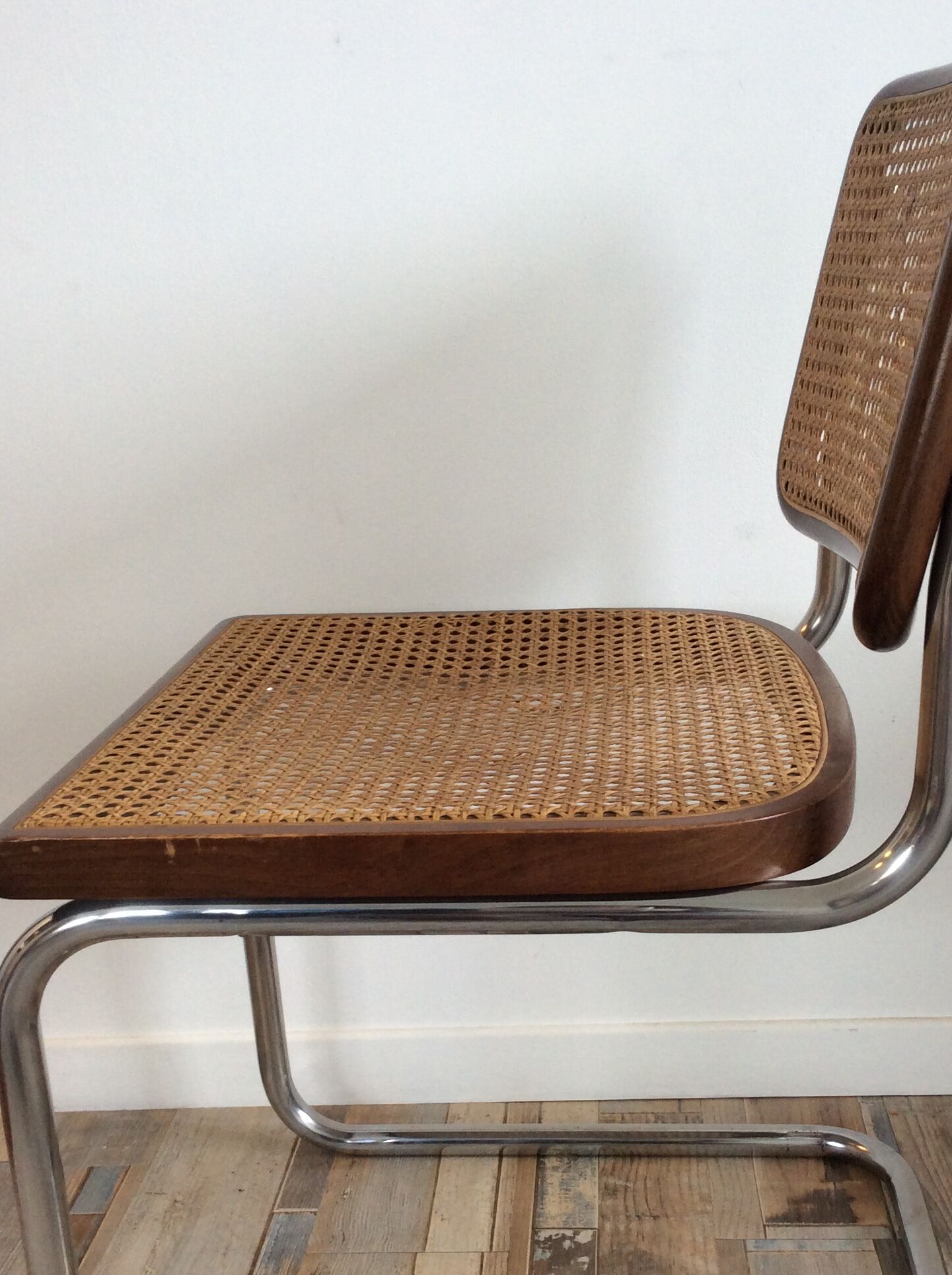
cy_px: 808
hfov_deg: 33.5
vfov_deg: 43.5
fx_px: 1581
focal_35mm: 43
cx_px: 523
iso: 64
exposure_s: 1/25
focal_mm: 3.3
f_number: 2.4
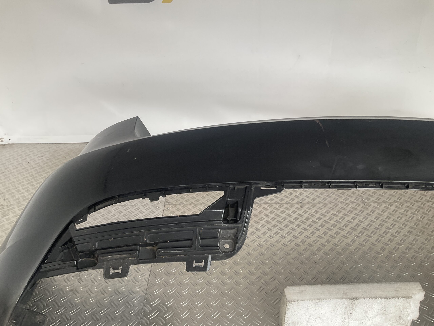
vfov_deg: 48.2
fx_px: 364
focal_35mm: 29
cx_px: 217
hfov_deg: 61.7
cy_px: 163
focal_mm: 3
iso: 25
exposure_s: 1/120
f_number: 1.8
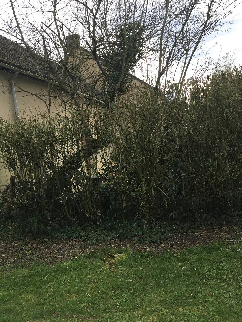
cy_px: 161
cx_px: 121
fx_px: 270
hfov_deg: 48.2
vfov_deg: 61.7
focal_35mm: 29
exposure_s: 1/384
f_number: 2.2
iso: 25
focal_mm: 4.15
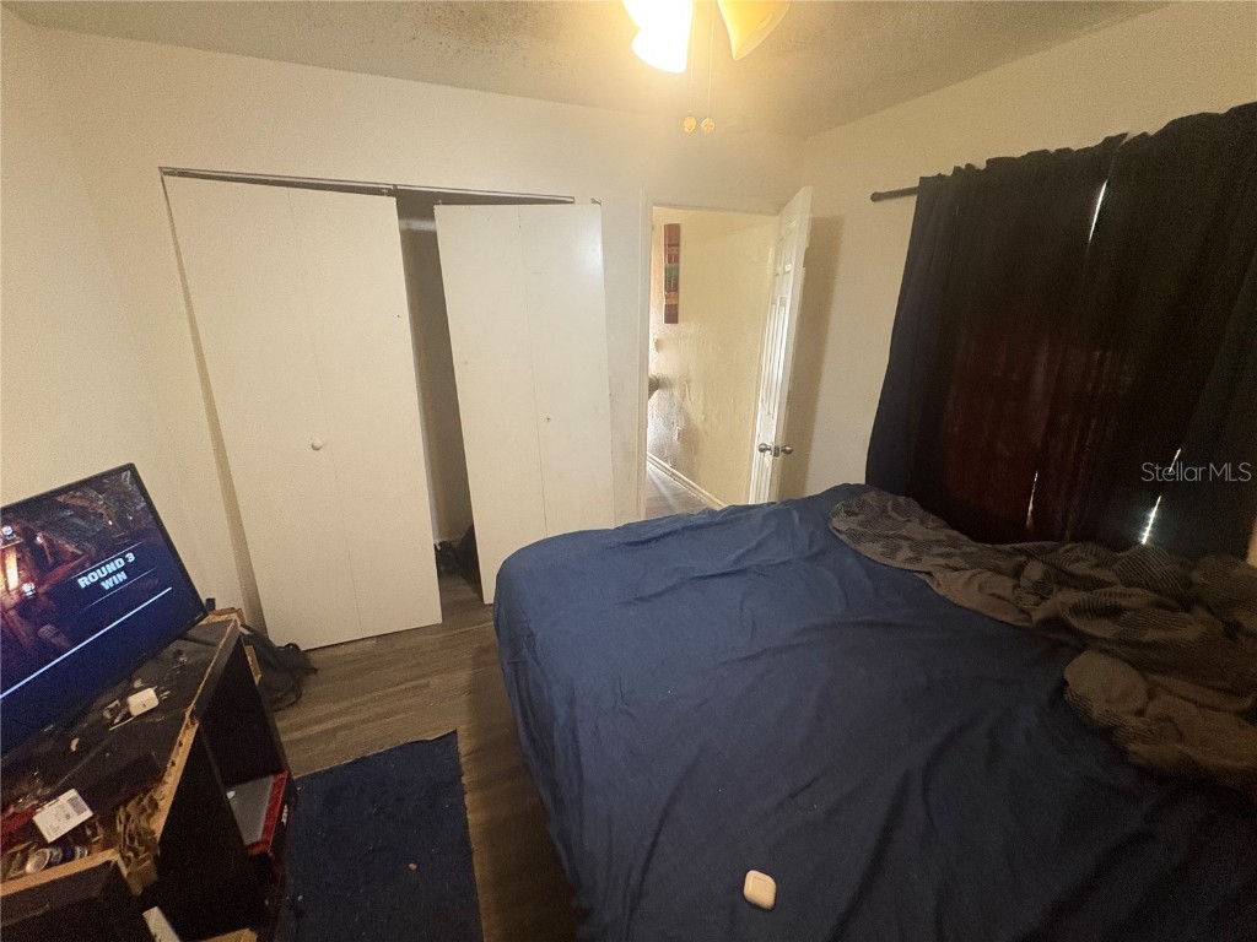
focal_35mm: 14
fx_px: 508
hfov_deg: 102.1
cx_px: 628
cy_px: 471
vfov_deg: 85.7
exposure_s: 1/60
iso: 640
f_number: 2.2
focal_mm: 2.22
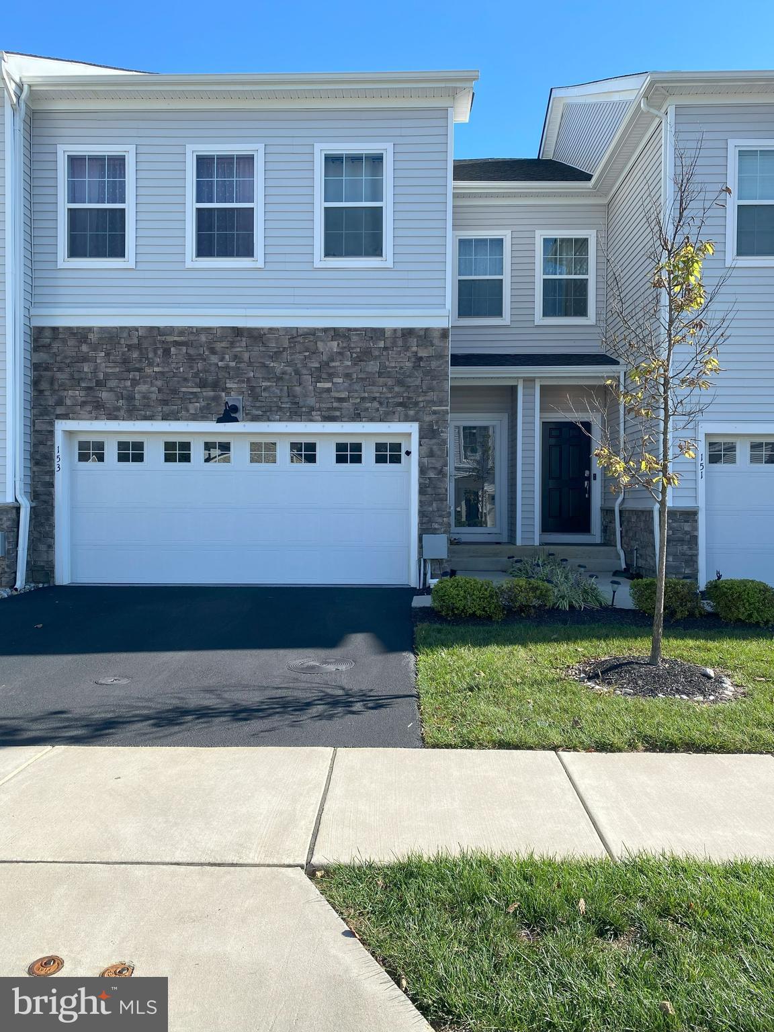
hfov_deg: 53.1
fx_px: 775
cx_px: 387
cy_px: 516
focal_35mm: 26
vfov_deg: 67.3
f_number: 1.8
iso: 32
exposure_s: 1/1701
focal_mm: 4.25
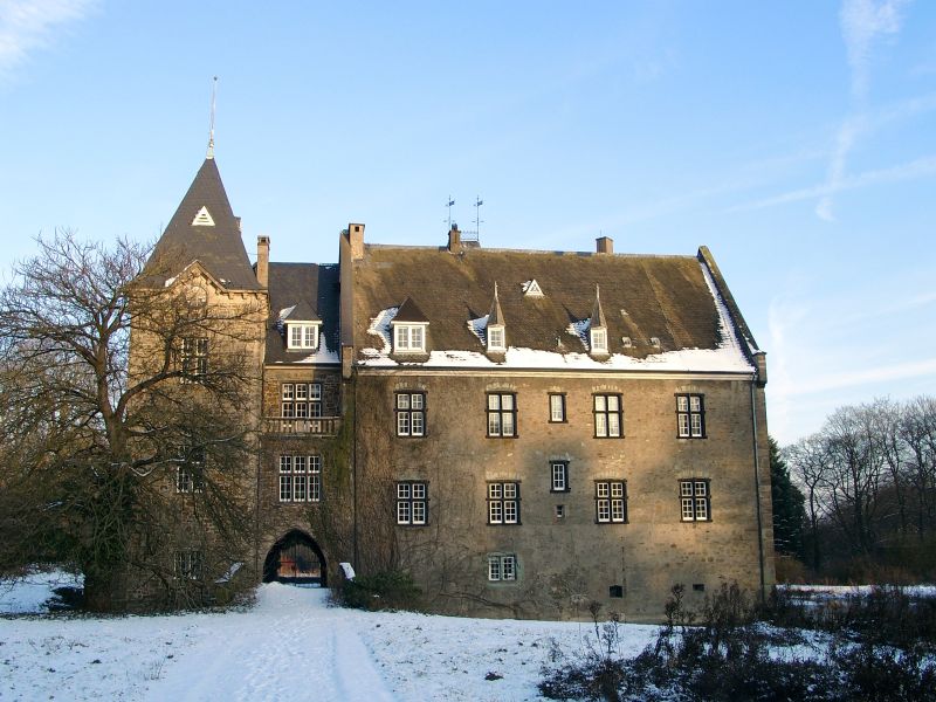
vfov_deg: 40.7
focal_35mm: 35
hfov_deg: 52.6
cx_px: 468
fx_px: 946
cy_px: 351
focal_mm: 7.39
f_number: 4
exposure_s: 1/216
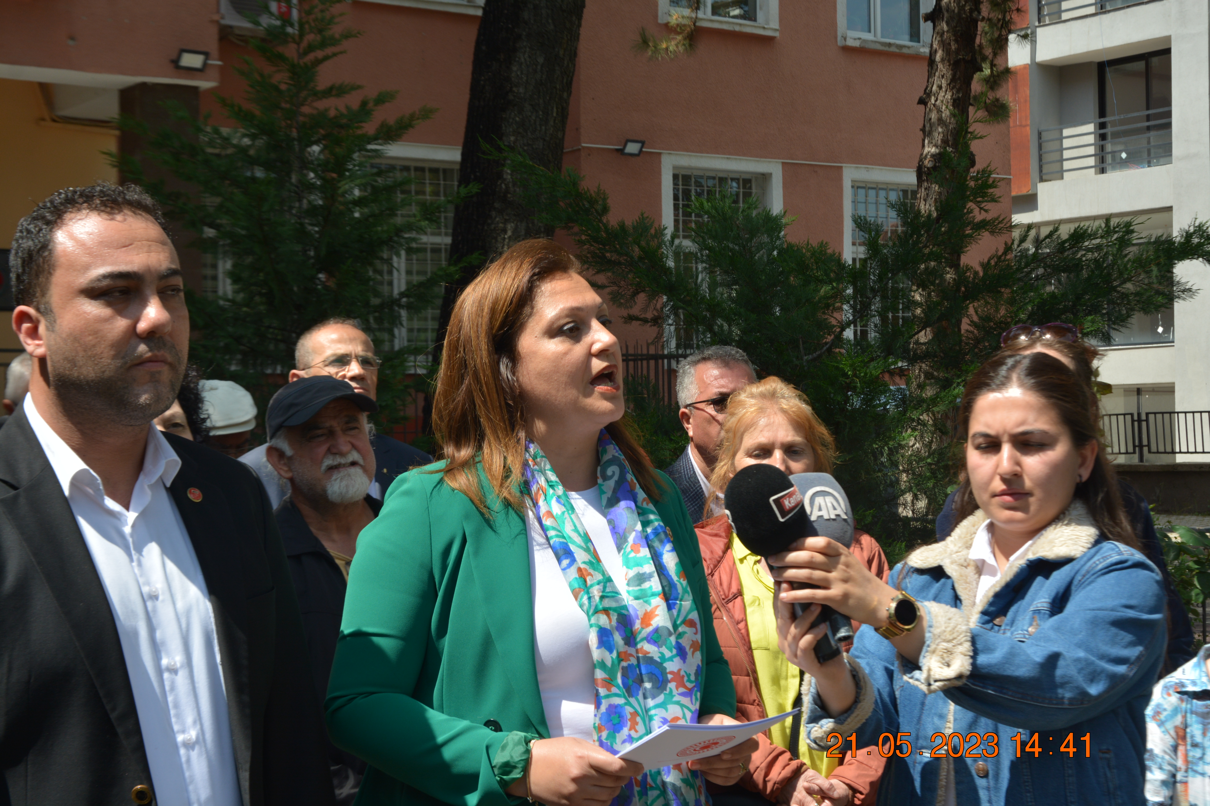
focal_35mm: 60
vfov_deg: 22.6
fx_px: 2017
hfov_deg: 33.4
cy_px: 403
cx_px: 605
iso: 140
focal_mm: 40
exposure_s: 1/250
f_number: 8
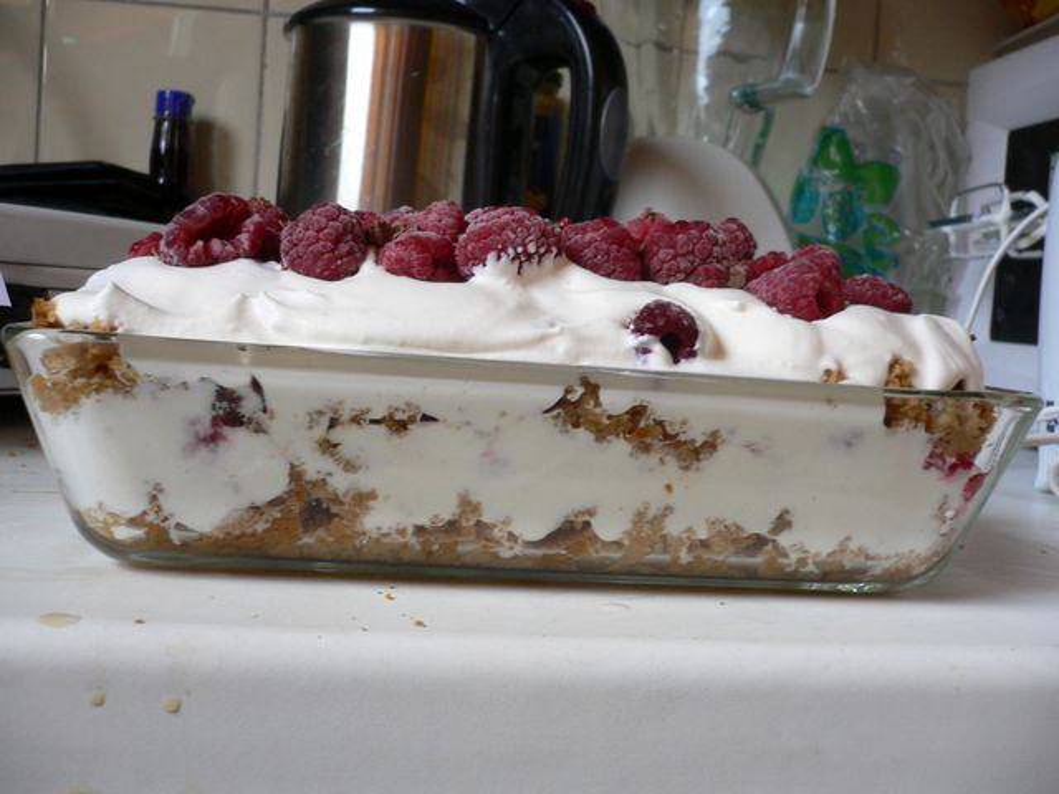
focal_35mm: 35
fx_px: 1071
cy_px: 397
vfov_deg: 40.7
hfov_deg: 52.6
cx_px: 530
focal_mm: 5.8
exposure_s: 1/30
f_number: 2.8
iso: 100
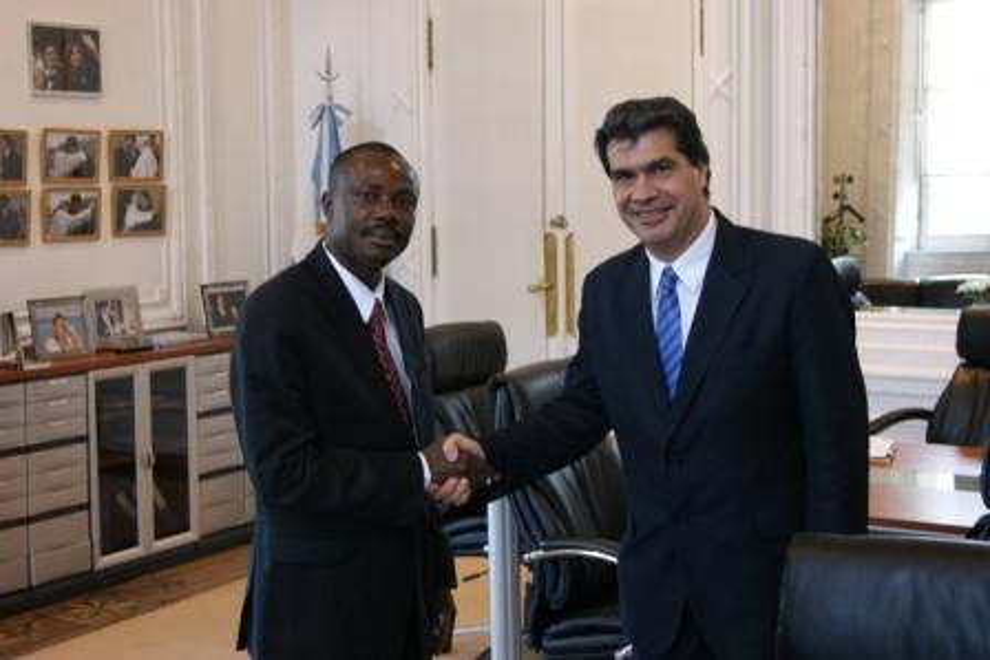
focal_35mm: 52
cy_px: 330
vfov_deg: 25.8
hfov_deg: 37.8
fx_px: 1444
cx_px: 495
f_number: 5
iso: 400
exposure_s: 1/15
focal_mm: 35
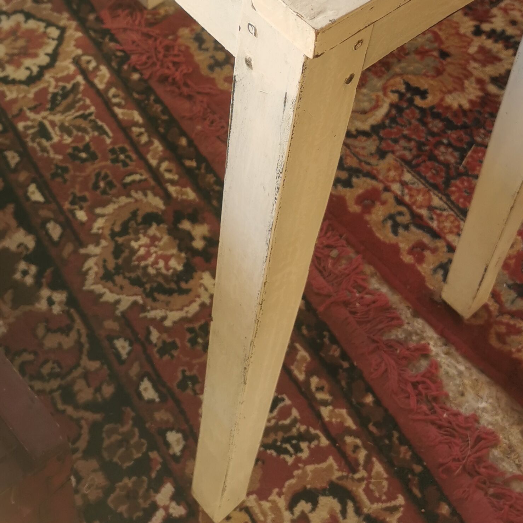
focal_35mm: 59
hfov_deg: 29.0
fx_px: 1009
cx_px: 229
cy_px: 0
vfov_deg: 27.4
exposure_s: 1/114
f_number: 1.8
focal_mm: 5.58
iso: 50
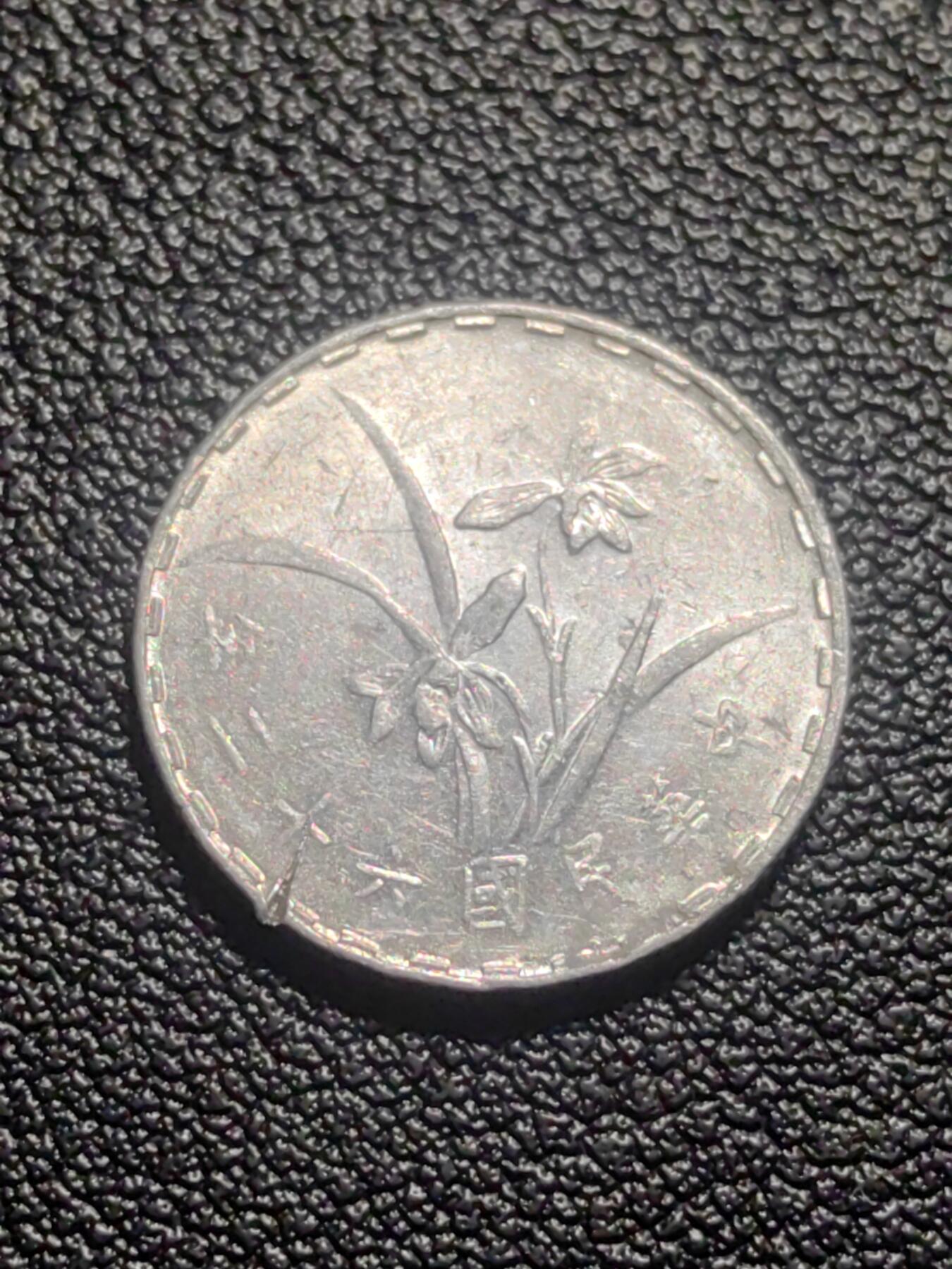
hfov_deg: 14.5
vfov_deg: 19.3
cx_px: 476
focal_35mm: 102
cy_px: 634
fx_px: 3740
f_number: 2
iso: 50
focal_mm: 5.75
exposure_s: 1/197
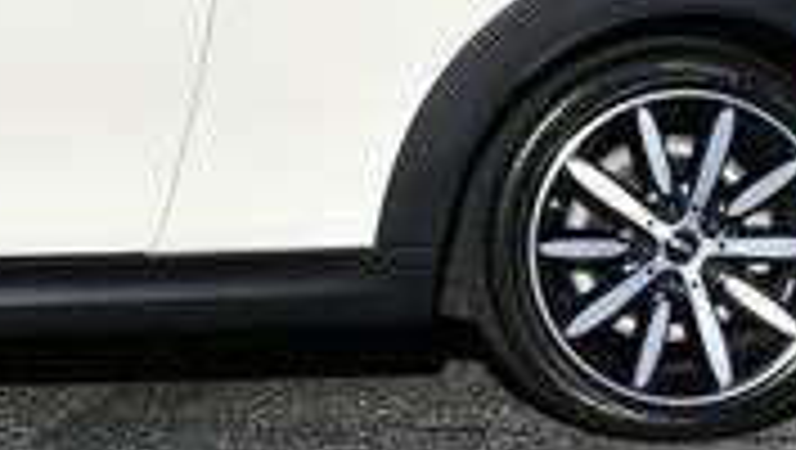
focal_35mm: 227
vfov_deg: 5.3
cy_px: -342
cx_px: -288
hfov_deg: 9.3
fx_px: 4796
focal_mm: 30
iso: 100
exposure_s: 1/320
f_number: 9
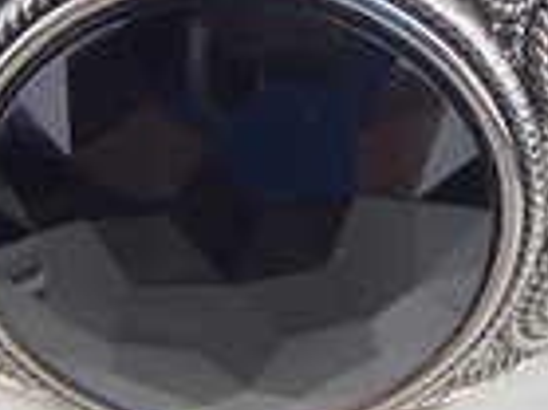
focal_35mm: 91
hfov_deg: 21.5
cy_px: 30
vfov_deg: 16.0
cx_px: 246
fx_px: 1439
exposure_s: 1/160
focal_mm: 6.64
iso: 200
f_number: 4.7
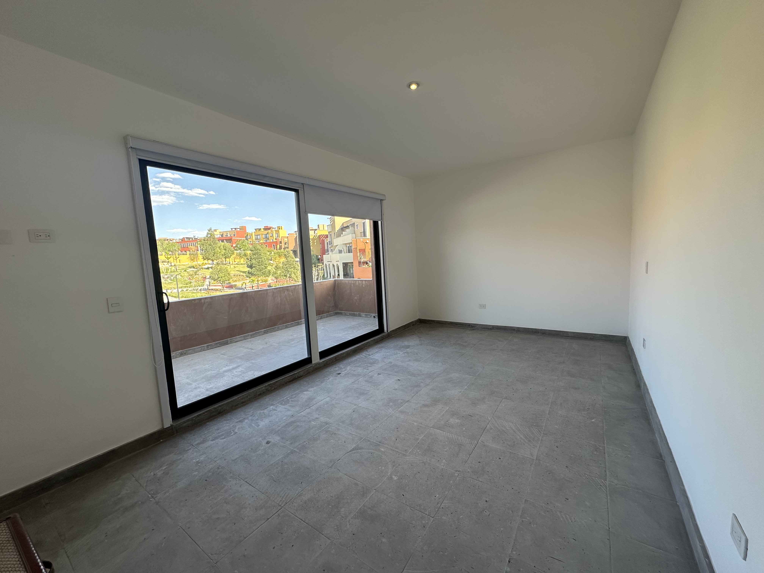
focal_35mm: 14
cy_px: 286
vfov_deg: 85.7
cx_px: 382
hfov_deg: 102.1
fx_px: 309
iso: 40
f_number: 2.2
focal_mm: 2.22
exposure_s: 1/217
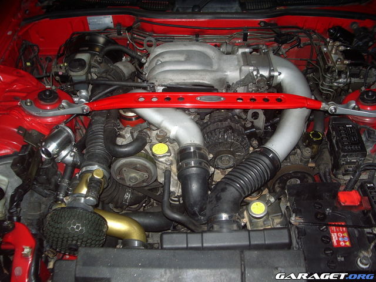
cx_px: 188
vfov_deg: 40.7
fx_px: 380
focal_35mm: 35
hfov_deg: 52.6
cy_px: 141
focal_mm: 5.8
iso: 100
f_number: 2.6
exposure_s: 1/40
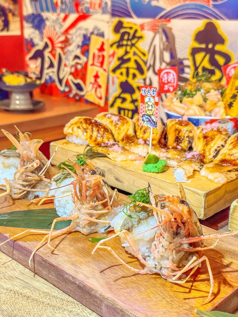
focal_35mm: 48
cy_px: 158
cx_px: 119
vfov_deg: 39.7
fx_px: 440
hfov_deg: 30.3
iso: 200
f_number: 1.8
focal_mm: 6.86
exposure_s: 1/40
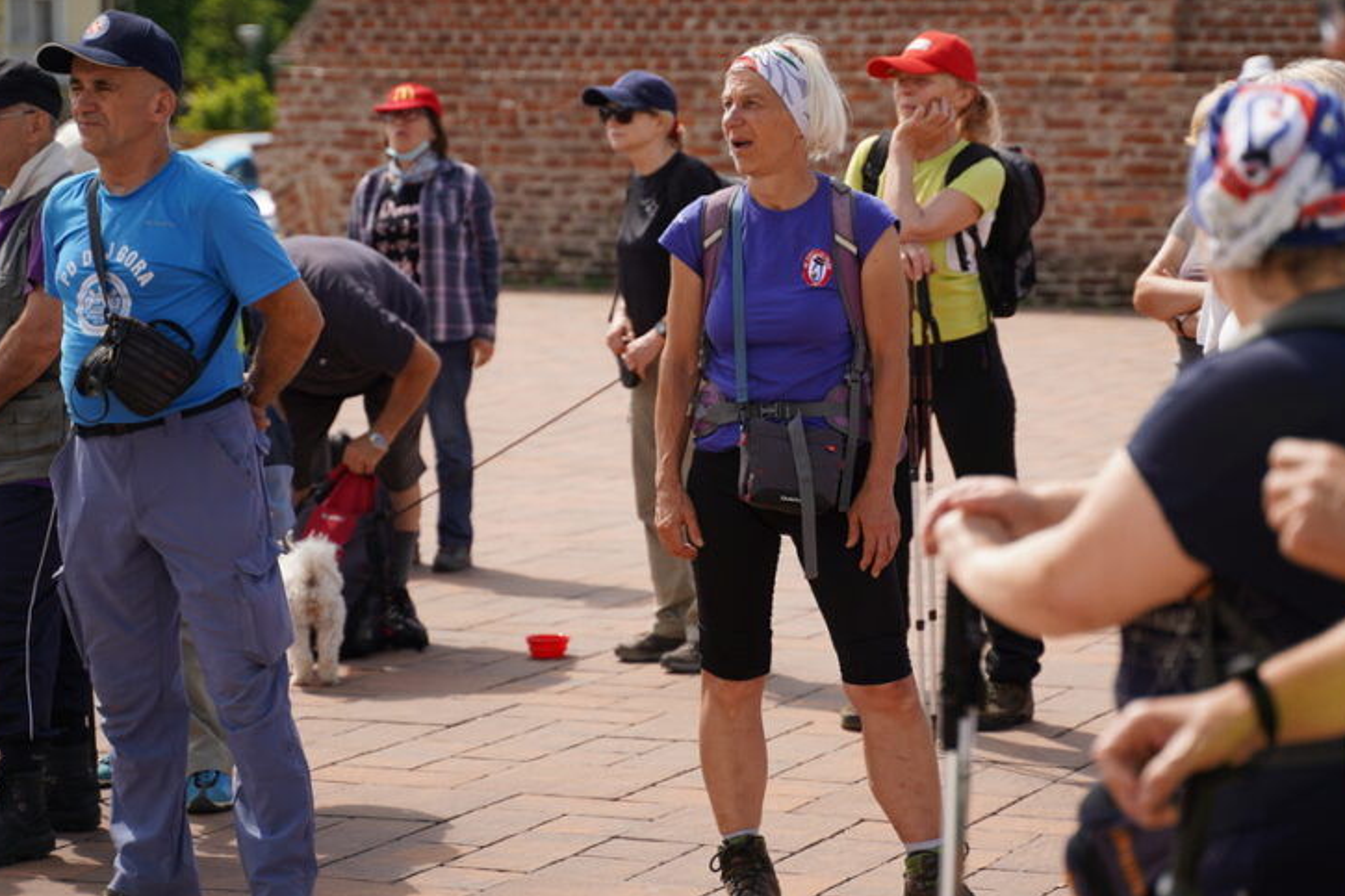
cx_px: 807
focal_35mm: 106
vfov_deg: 12.9
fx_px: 3959
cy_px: 418
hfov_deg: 19.3
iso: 100
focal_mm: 75
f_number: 2.8
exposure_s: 1/1600
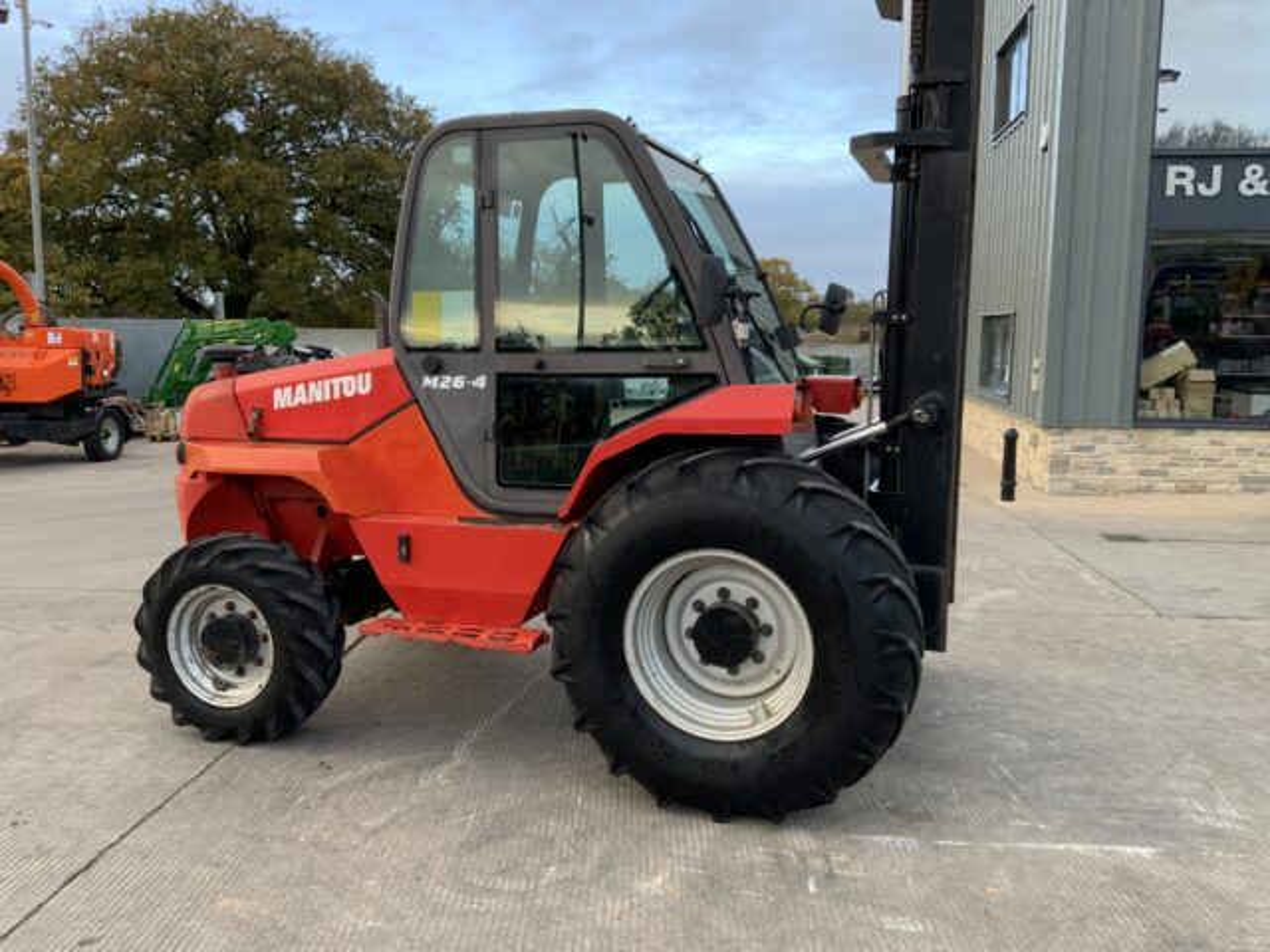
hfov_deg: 61.7
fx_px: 1064
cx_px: 635
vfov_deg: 48.2
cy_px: 476
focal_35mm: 29
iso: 40
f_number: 1.8
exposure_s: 1/122
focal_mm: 3
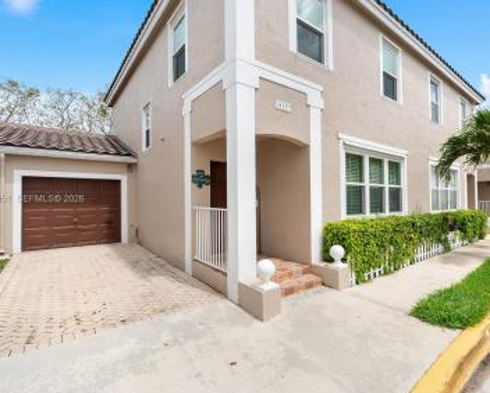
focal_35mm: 18
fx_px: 261
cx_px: 276
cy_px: 199
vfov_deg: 73.8
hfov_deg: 85.9
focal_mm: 10
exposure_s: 1/250
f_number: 11
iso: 100
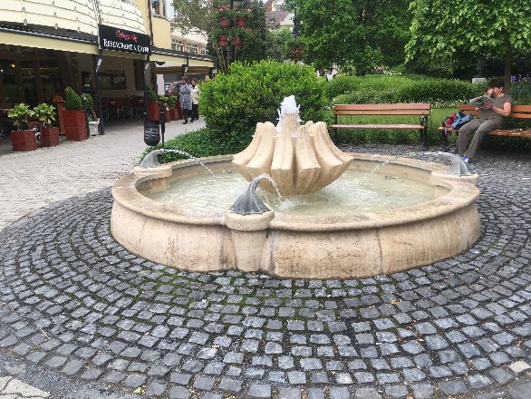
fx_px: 445
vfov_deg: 48.3
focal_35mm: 29
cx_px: 266
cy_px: 200
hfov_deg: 61.6
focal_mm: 4.15
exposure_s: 1/475
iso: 25
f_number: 2.2
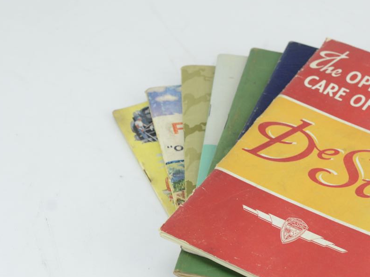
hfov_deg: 14.0
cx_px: 295
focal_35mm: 140
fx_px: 1496
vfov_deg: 10.6
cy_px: 193
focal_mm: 60
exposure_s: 1/125
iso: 640
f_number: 7.1
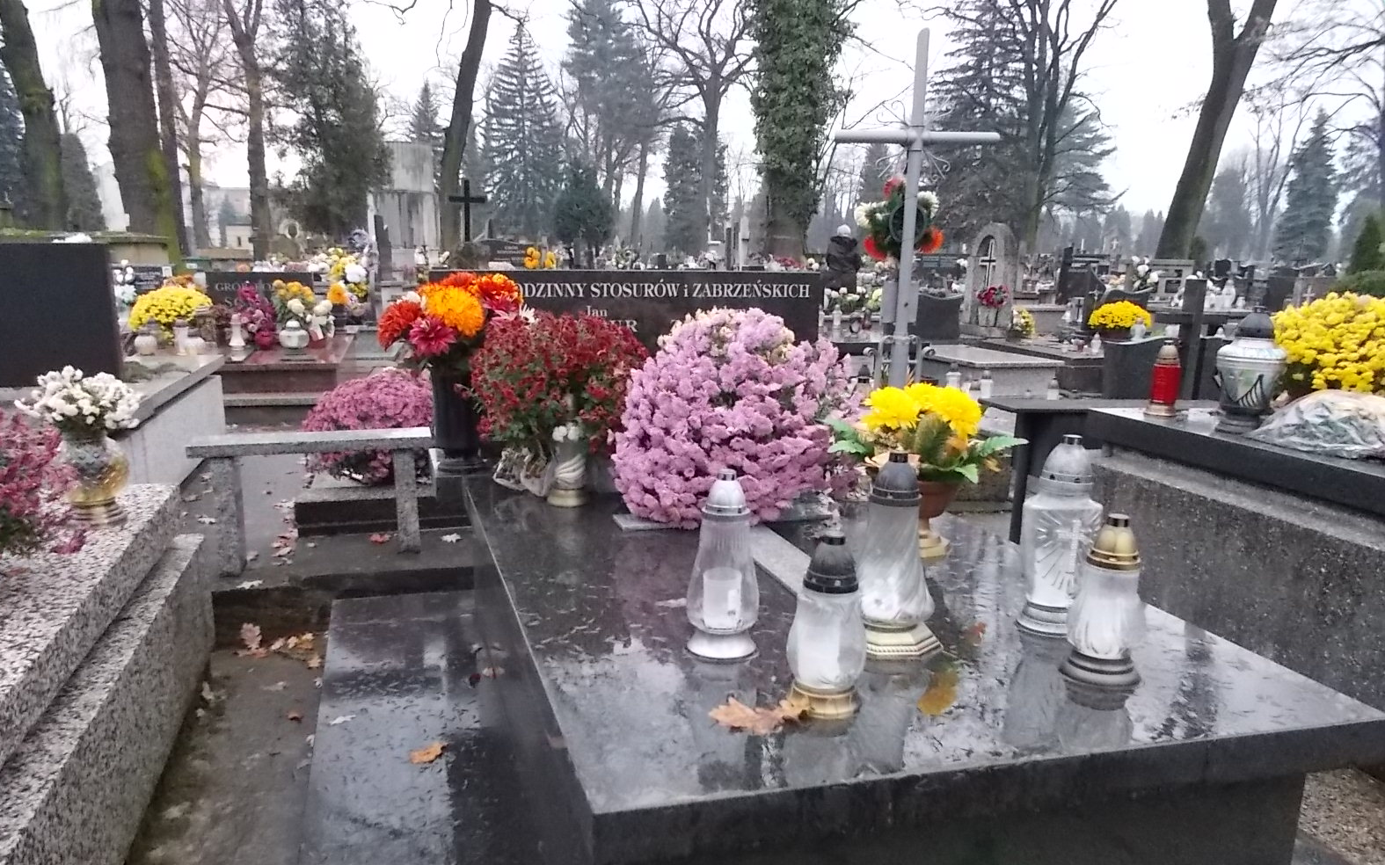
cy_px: 520
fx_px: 1057
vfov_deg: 44.3
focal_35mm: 28
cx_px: 682
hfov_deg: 66.5
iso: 400
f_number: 3.2
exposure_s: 1/400
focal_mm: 4.6
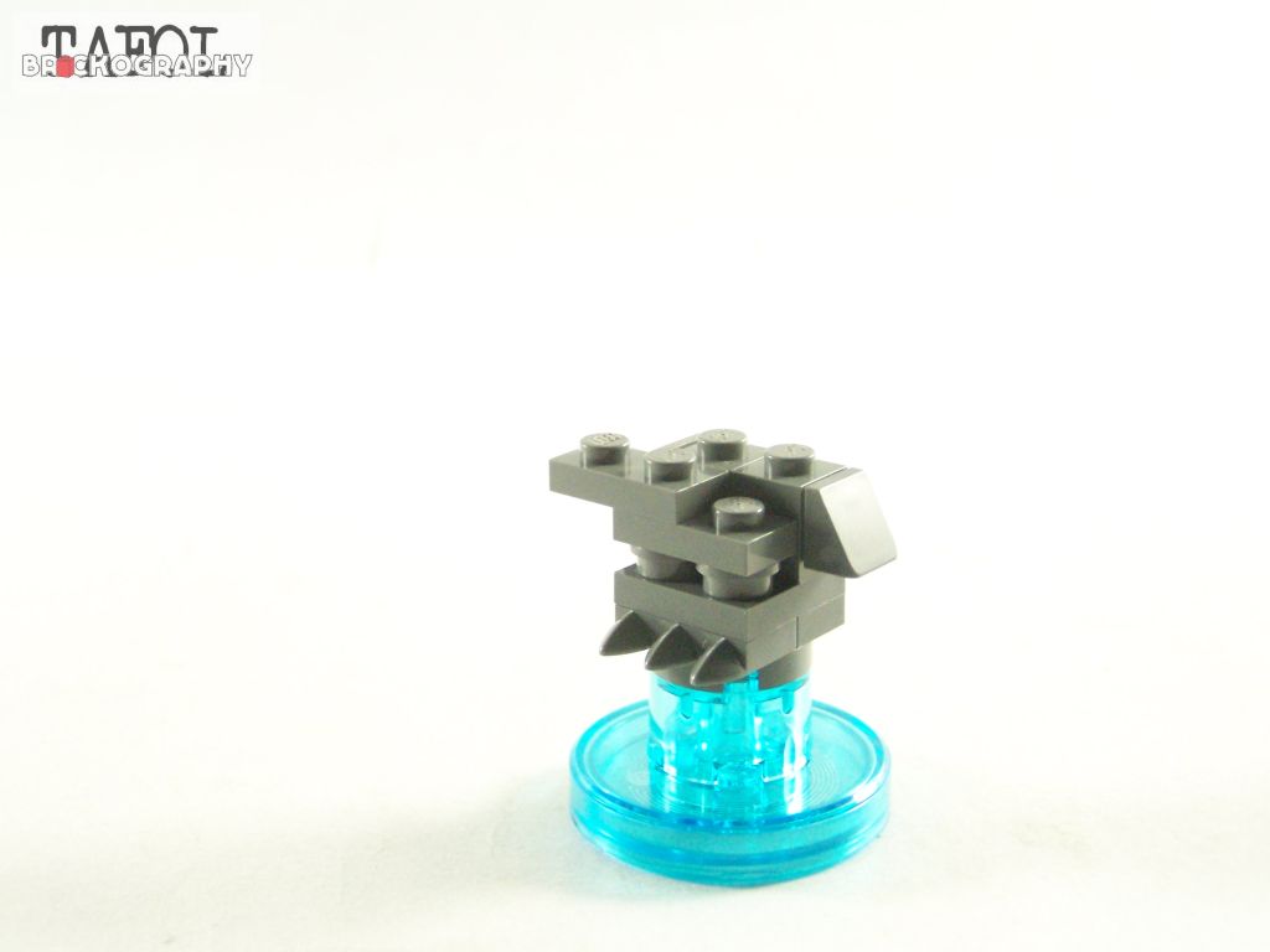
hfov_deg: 32.7
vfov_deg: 24.8
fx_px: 2165
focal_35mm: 59
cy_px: 476
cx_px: 635
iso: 400
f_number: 3.1
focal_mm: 9.8
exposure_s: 1/60
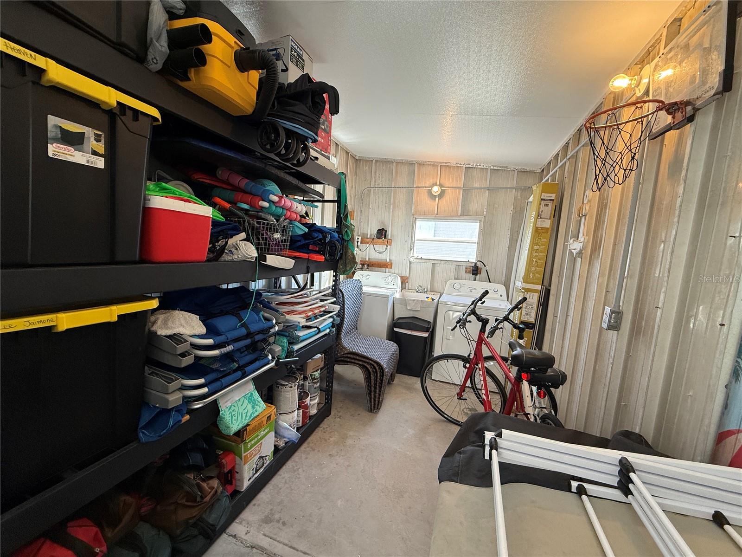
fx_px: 300
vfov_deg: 85.7
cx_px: 371
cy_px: 278
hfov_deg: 102.1
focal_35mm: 14
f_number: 2.2
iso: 160
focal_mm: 2.22
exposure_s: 1/120
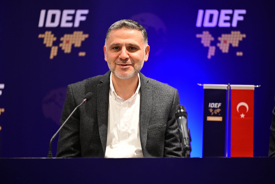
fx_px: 1528
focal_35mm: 200
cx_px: 138
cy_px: 92
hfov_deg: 10.3
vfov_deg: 6.9
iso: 2500
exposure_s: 1/160
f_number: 2.8
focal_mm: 200
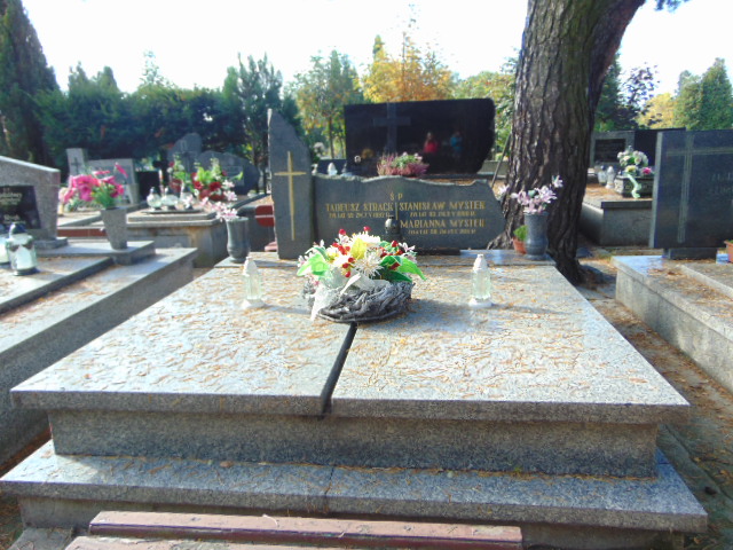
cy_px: 275
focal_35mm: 25
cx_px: 366
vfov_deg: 54.9
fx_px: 529
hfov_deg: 69.4
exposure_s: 1/200
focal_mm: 4.5
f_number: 3
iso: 80
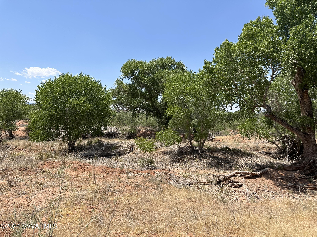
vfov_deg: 56.8
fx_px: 220
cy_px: 118
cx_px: 158
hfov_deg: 71.6
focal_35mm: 24
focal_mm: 6.86
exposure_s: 1/4016
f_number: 1.78
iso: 80
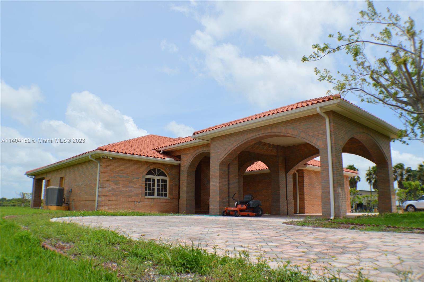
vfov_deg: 36.8
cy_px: 141
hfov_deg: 53.2
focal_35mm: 36
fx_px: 424
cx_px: 212
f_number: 9
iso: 100
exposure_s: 1/320
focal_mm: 24
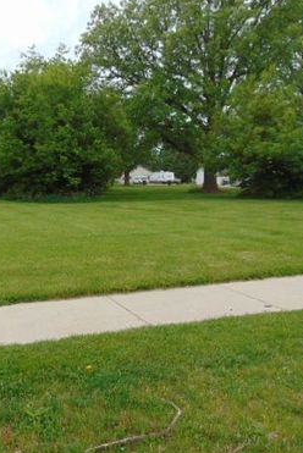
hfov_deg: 37.1
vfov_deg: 54.4
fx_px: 441
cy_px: 226
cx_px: 79
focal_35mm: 35
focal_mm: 4.5
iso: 80
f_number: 3
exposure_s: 1/500
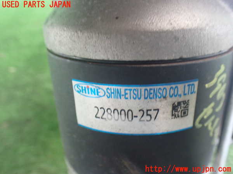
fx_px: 202
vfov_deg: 46.8
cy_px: 87
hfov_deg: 60.0
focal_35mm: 30
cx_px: 116
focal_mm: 5.4
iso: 800
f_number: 2.3
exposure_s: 1/40
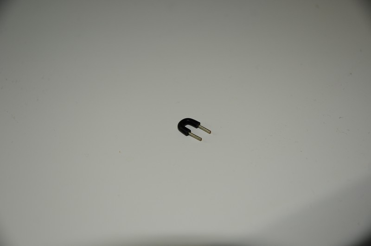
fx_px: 1081
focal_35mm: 105
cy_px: 123
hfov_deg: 19.5
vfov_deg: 13.0
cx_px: 186
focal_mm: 70
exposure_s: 1/60
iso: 200
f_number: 5
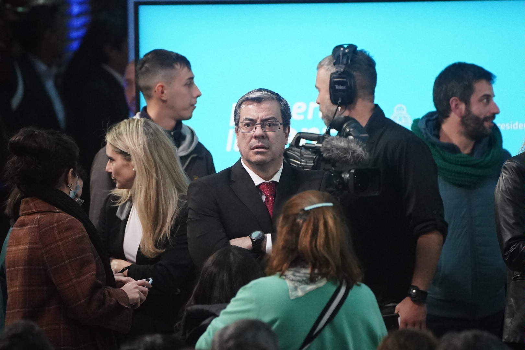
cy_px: 175
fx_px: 8749
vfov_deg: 2.3
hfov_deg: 3.4
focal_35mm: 600
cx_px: 262
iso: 8000
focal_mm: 400
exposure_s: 1/800
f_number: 5.6
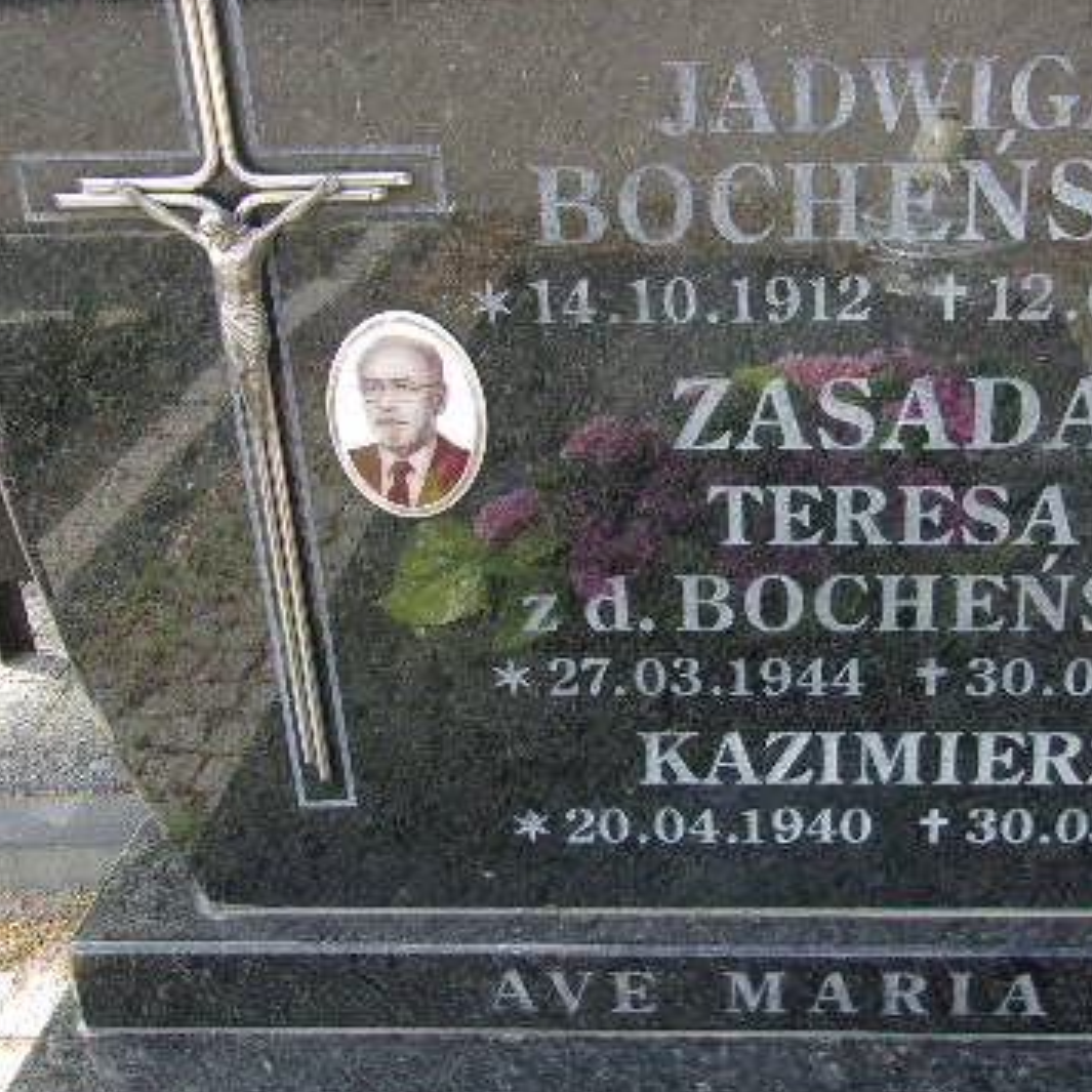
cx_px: 735
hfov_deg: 38.7
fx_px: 1535
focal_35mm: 43
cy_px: 440
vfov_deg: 39.0
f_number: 3
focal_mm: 4.9
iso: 80
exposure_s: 1/240
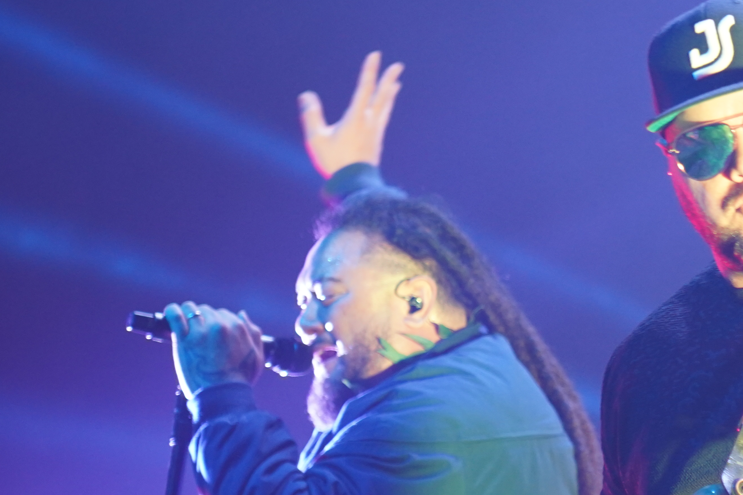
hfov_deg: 8.6
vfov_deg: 5.8
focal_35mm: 238
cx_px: 729
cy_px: 274
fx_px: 4912
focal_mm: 105
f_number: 4
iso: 2000
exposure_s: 1/125
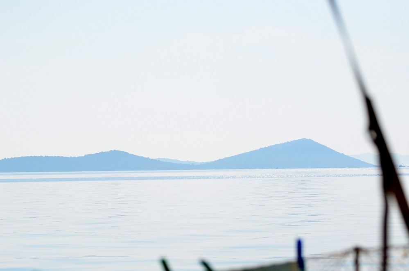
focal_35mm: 138
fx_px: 1564
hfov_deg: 14.9
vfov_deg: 9.9
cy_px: 136
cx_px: 204
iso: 400
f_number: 5.6
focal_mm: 92
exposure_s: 1/5000
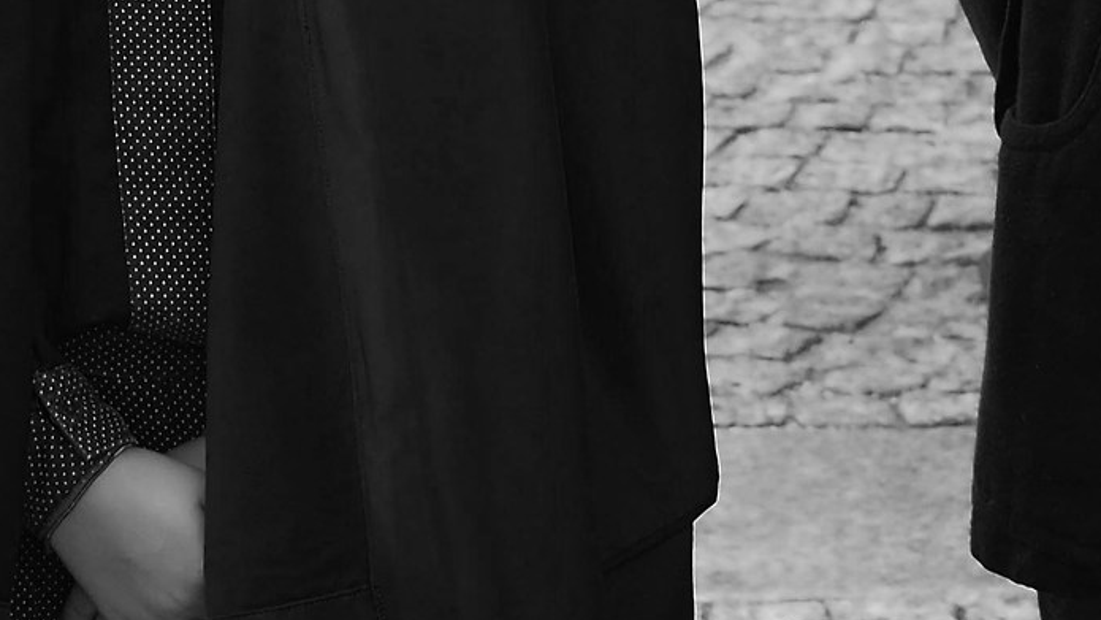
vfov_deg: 4.5
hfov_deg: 8.0
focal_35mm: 271
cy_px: -114
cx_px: 339
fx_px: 7912
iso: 800
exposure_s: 1/80
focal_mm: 36
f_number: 5.3
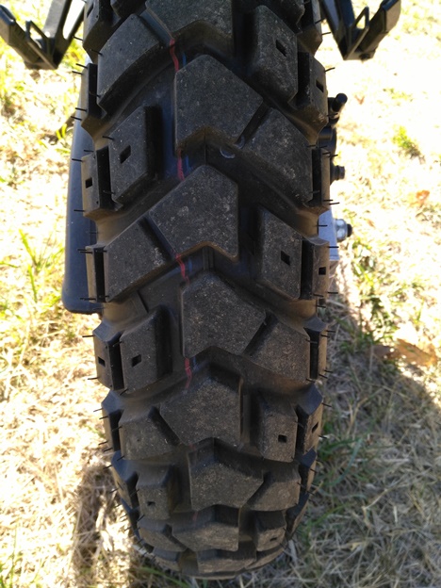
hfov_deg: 49.7
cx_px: 220
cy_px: 294
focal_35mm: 28
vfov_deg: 63.4
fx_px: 476
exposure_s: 1/169
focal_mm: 2.96
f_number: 2
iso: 100
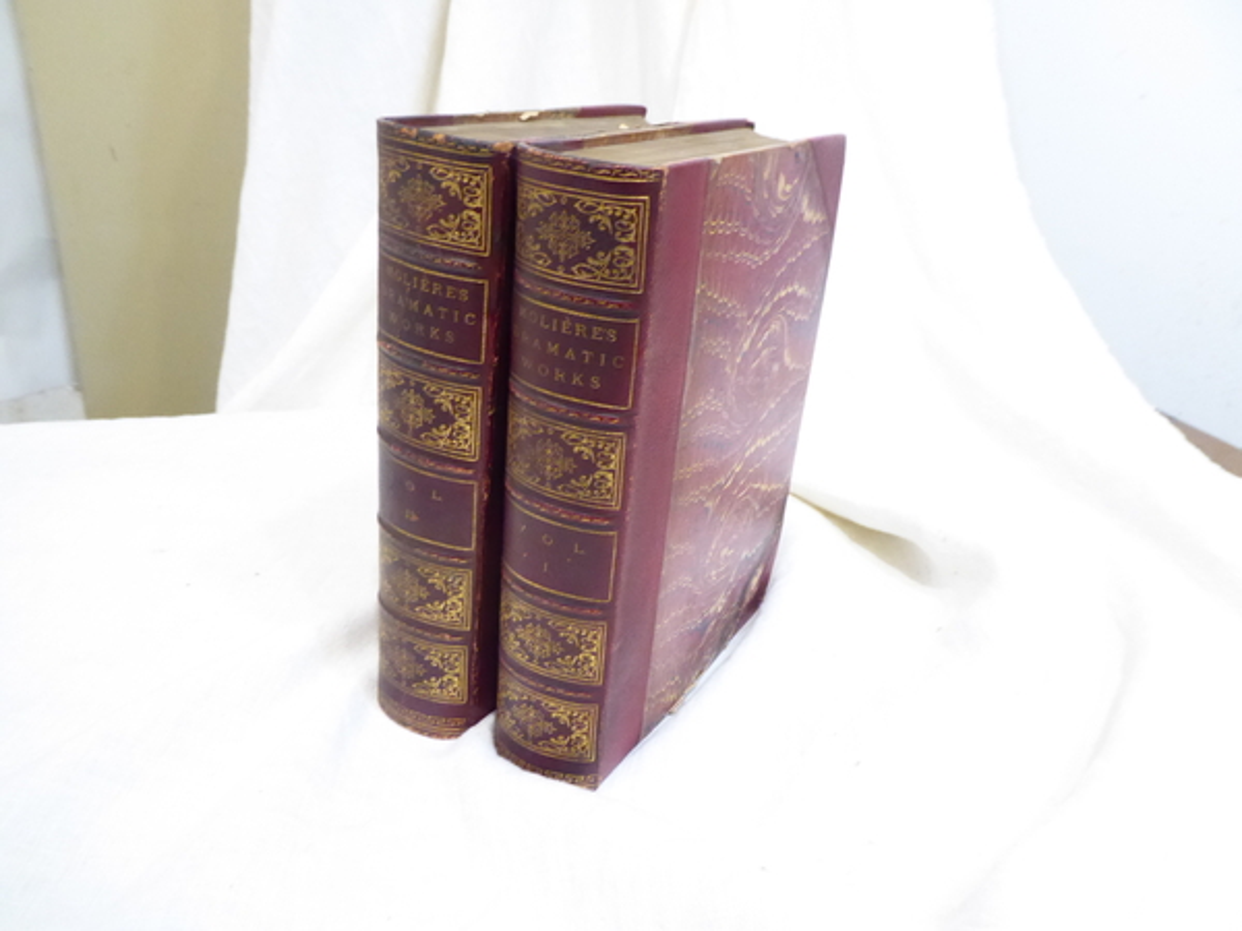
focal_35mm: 29
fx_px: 1041
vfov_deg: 48.2
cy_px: 466
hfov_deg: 61.7
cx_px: 621
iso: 800
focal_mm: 5
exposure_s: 1/20
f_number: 3.5
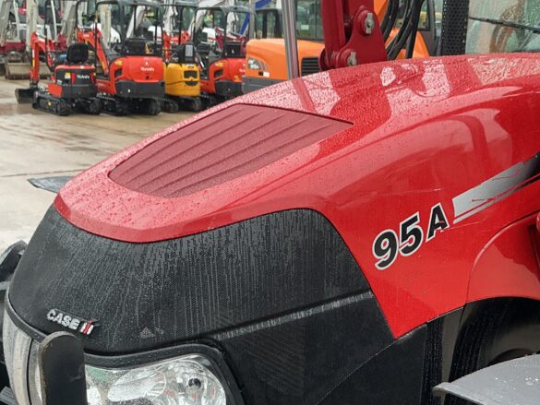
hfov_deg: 38.6
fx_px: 765
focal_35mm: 49
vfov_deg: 29.4
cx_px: 340
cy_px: 286
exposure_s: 1/68
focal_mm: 3
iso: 64
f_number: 1.8
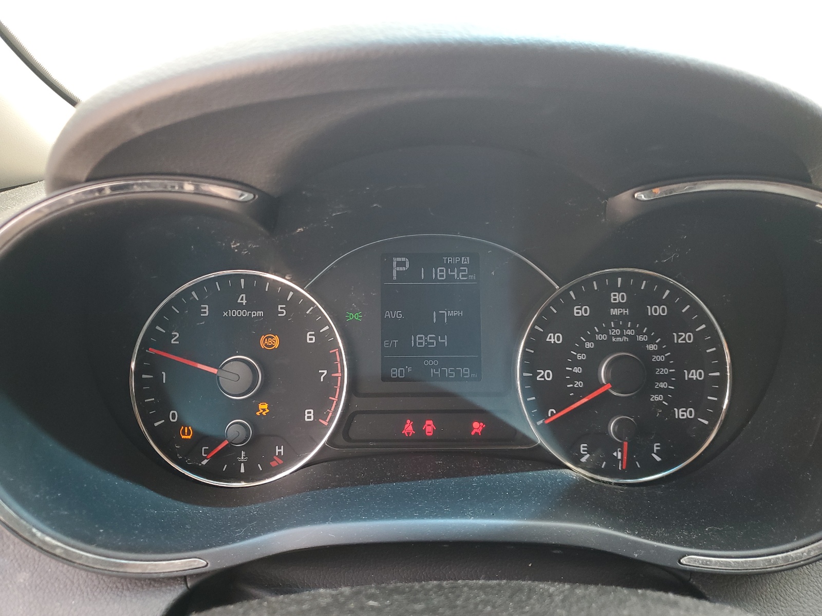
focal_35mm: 26
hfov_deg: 67.3
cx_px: 411
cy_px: 308
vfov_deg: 53.1
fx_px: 617
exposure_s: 1/120
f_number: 1.5
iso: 71
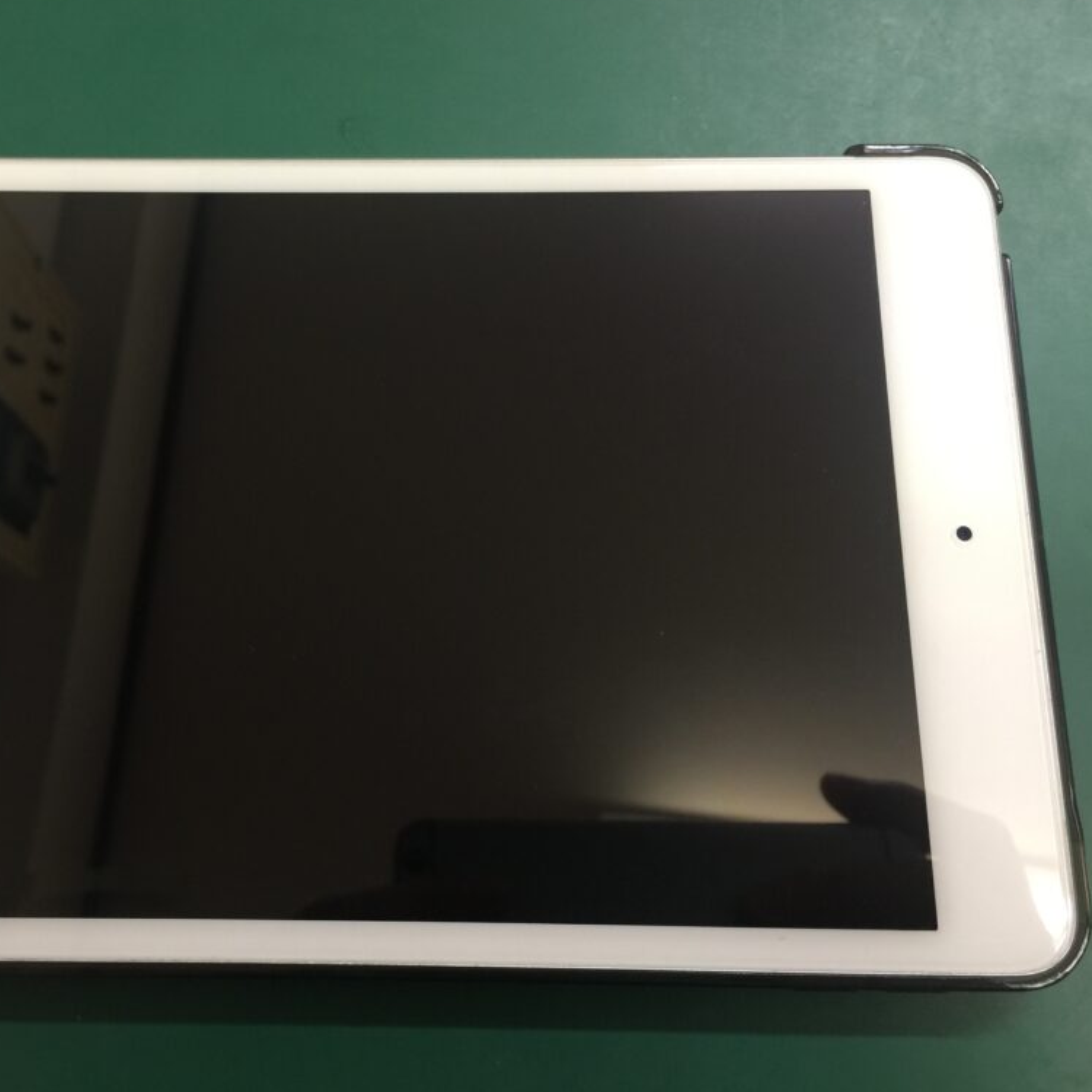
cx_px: 386
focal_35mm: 35
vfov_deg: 47.2
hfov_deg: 46.6
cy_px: 537
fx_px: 1249
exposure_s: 1/15
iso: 32
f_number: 2.2
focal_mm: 4.15
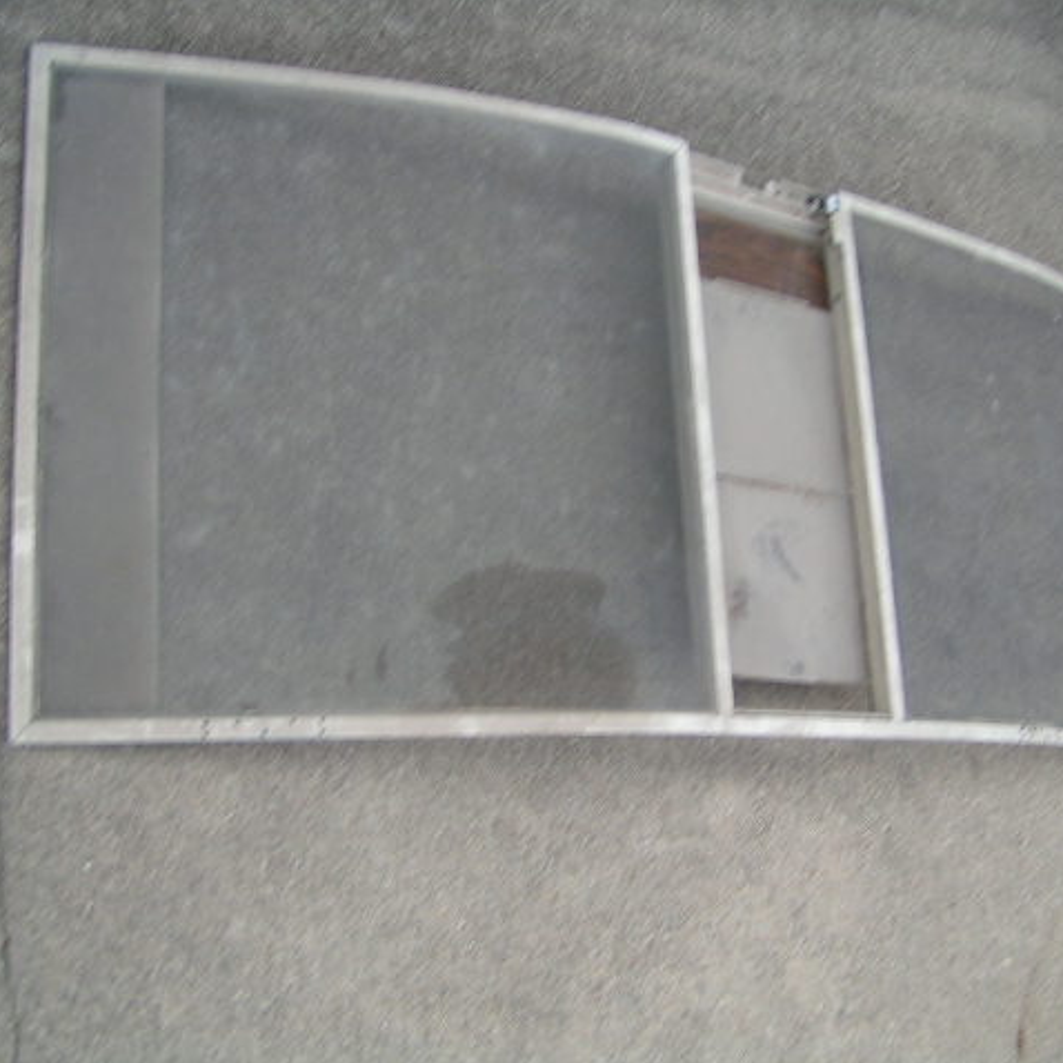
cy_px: 532
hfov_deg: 37.5
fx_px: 1563
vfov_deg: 37.6
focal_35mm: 45
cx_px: 592
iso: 50
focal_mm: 5.8
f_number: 3.2
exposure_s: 1/40
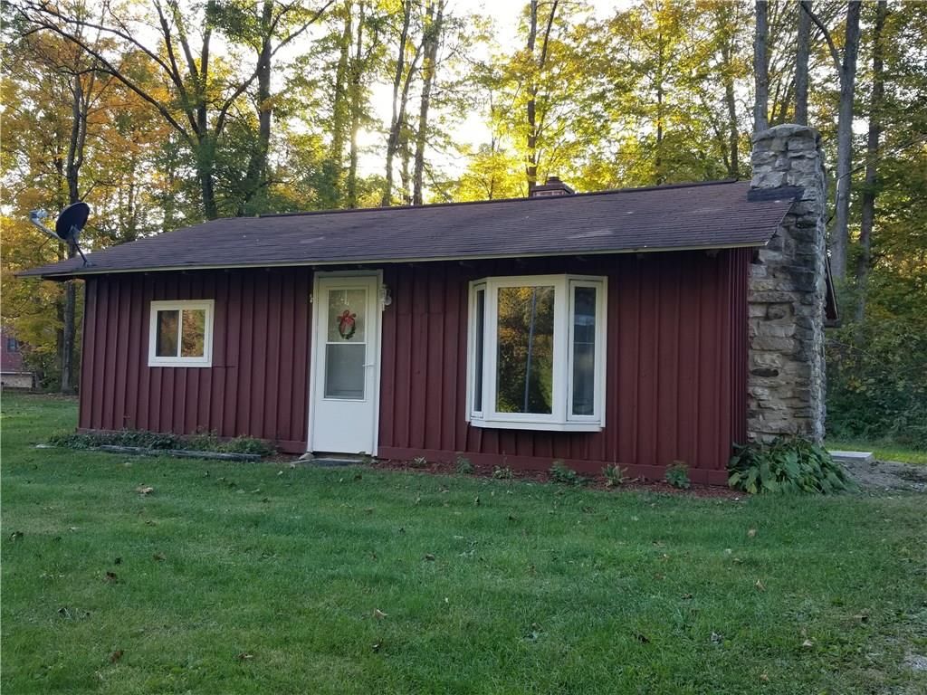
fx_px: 696
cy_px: 348
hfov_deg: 67.3
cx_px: 464
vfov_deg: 53.1
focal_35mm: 26
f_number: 1.7
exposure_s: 1/243
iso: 50
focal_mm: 4.3
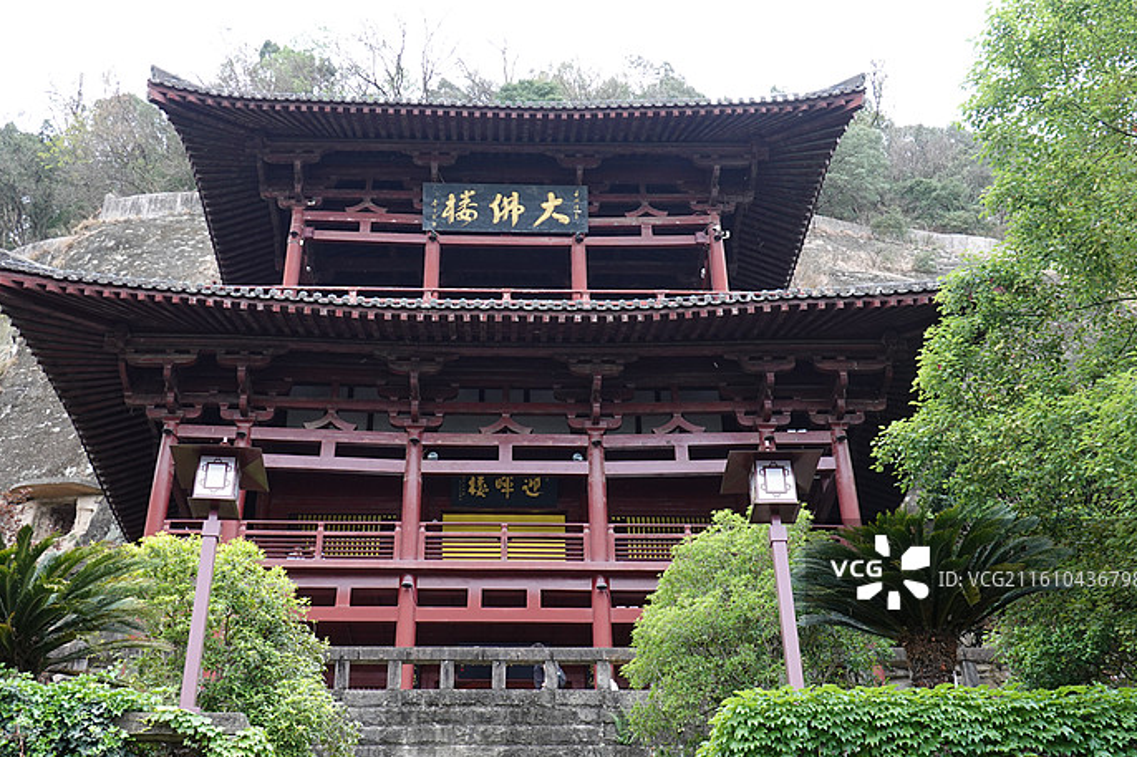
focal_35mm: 42
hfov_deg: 46.3
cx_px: 512
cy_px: 367
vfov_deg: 31.9
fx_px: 1326
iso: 250
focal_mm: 13.29
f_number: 3.5
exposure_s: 1/40
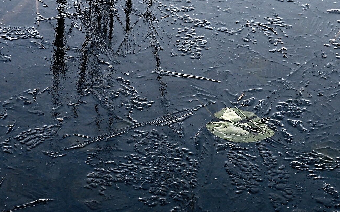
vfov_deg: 9.2
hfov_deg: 14.7
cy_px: 90
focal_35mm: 142
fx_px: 1316
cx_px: 100
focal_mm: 50
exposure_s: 1/8
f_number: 8
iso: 320
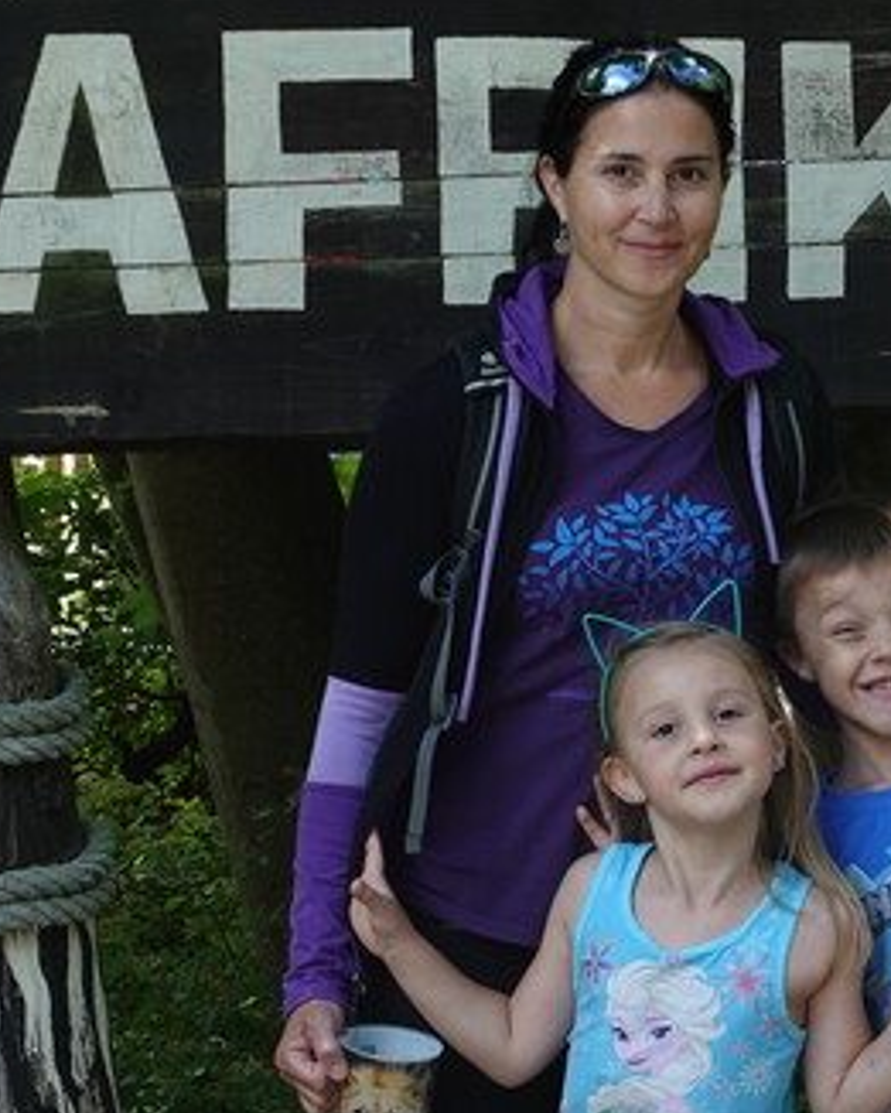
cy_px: 642
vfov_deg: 9.6
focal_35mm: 202
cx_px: 642
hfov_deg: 7.7
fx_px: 6655
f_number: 6.3
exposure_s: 1/80
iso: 160
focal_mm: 28.54
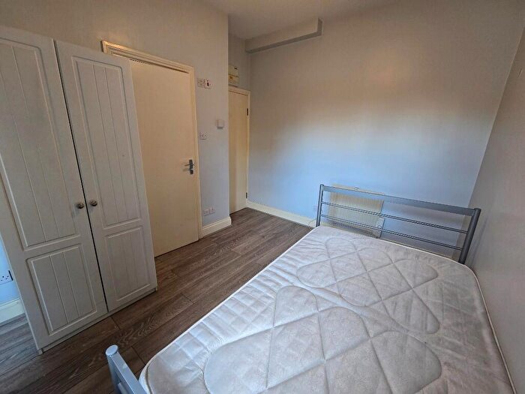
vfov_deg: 89.9
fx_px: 197
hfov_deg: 106.2
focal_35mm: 13
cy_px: 197
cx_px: 262
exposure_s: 1/50
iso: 125
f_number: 2.2
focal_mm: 2.2
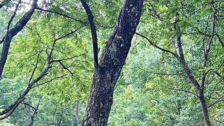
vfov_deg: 11.1
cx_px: 210
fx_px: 636
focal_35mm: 107
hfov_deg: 19.5
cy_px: 153
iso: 100
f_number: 1.5
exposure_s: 1/121
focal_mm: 5.7
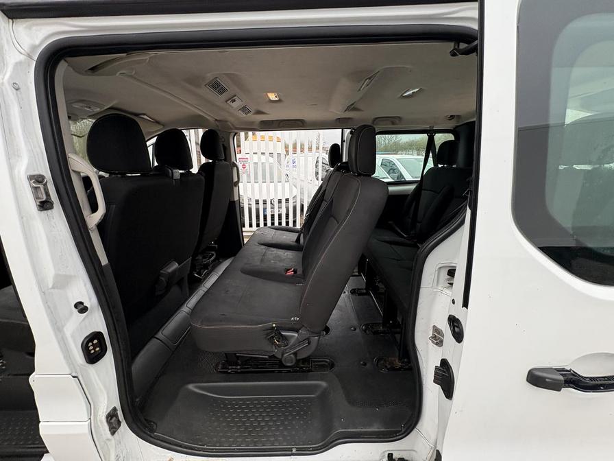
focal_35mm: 14
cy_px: 230
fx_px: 248
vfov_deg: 85.7
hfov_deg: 102.1
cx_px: 307
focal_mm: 2.22
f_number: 2.2
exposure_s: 1/260
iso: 64
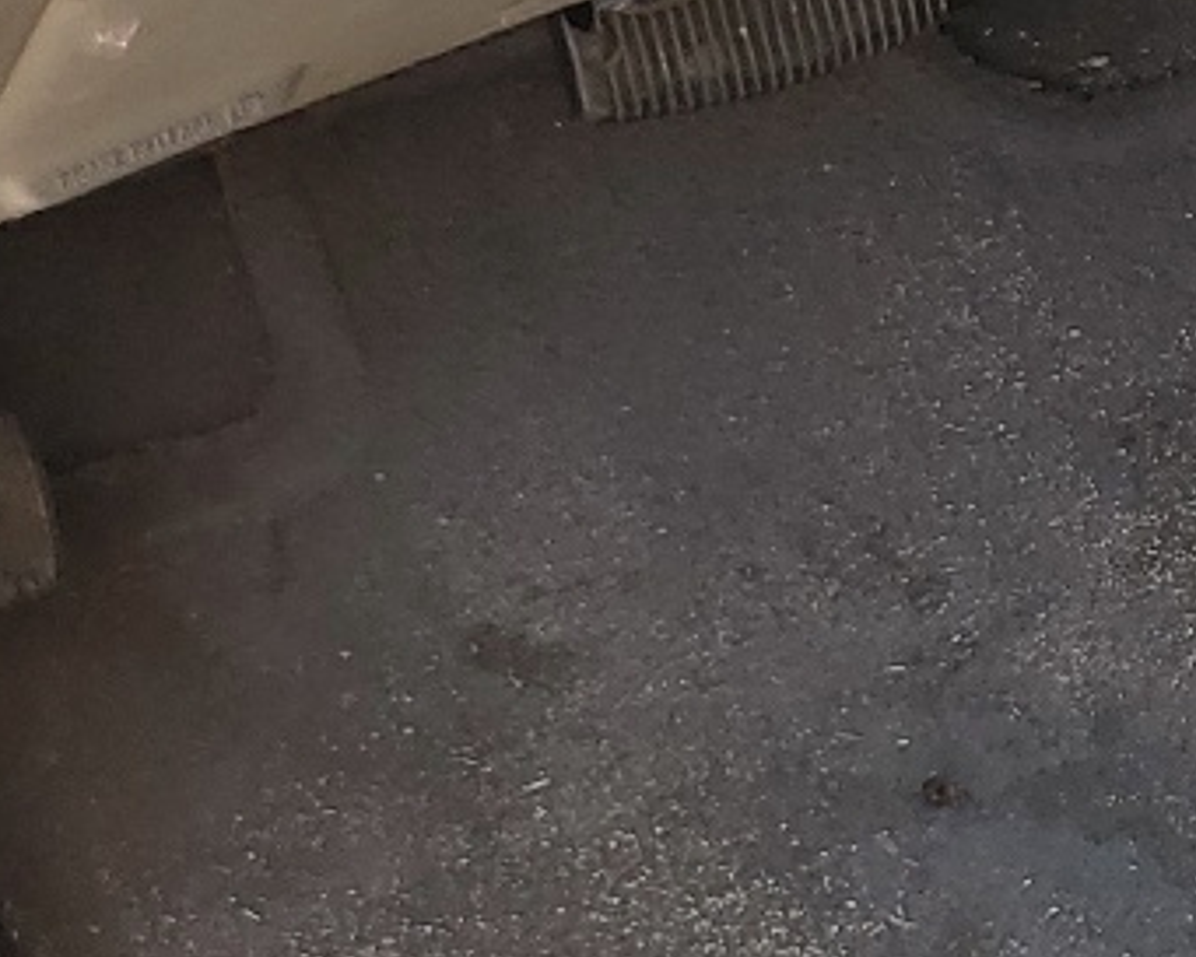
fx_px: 4213
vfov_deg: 12.8
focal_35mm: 119
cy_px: -4
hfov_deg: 13.8
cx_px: 2374
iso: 50
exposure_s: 1/303
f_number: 1.5
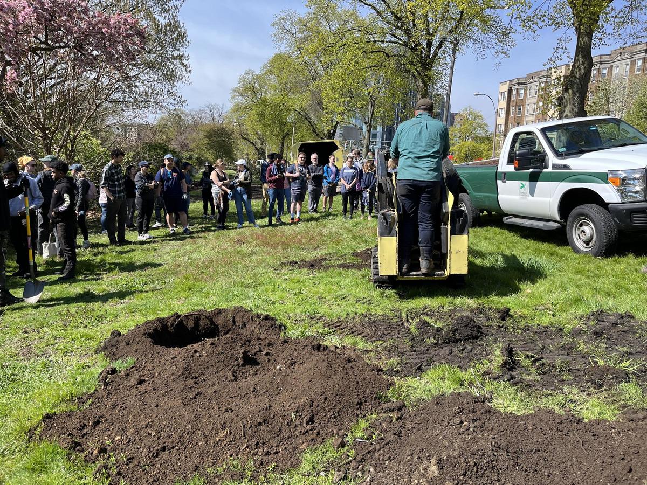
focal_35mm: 26
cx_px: 324
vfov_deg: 53.1
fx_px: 486
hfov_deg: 67.3
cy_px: 242
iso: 50
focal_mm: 5.1
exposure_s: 1/1422
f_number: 1.6
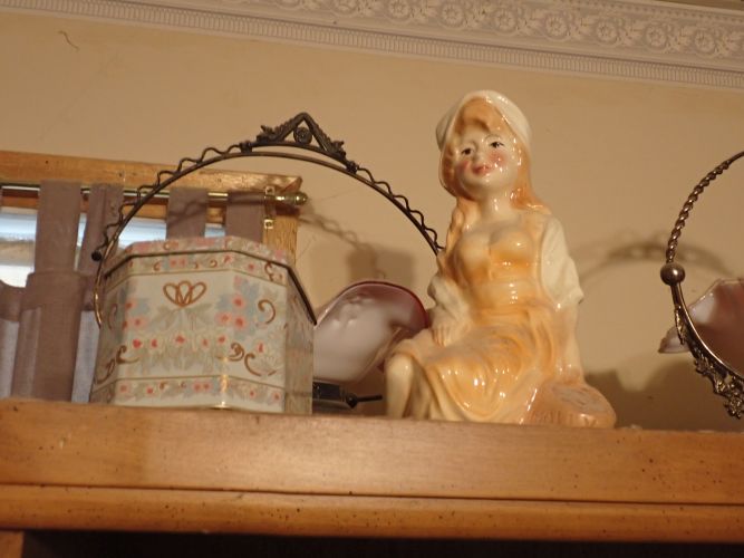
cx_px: 372
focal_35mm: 38
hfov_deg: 49.0
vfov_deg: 37.7
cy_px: 279
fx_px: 817
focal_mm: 6.83
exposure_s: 1/40
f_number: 2.7
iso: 400
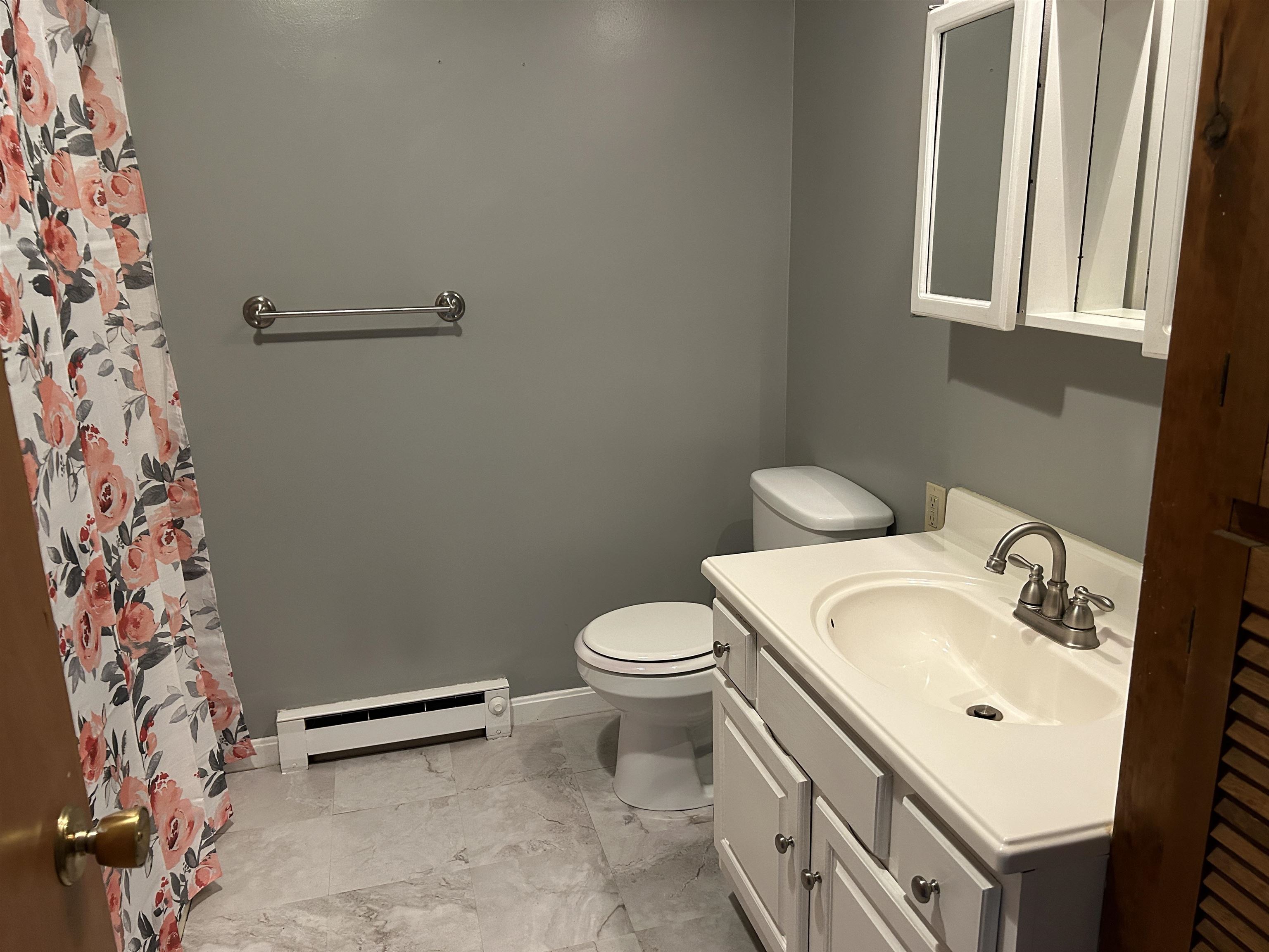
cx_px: 634
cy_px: 476
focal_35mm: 26
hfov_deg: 67.3
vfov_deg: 53.1
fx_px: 953
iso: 320
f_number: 1.5
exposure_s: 1/60
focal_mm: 5.7
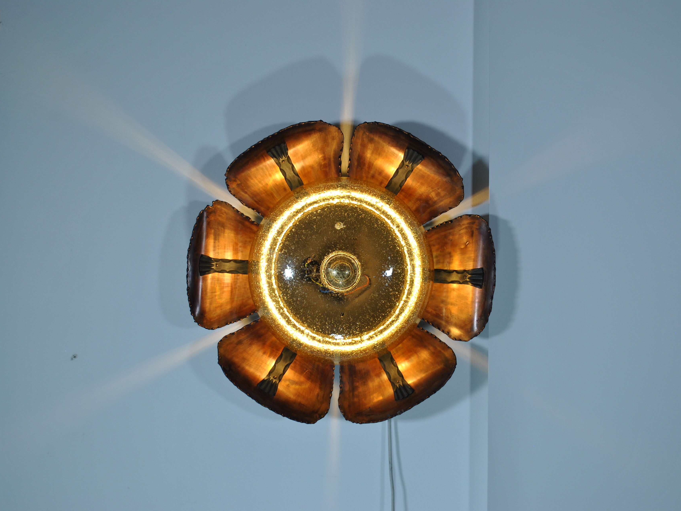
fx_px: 964
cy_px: 257
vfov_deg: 29.7
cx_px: 352
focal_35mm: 49
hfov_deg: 38.9
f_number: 5
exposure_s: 1/80
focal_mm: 30
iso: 200
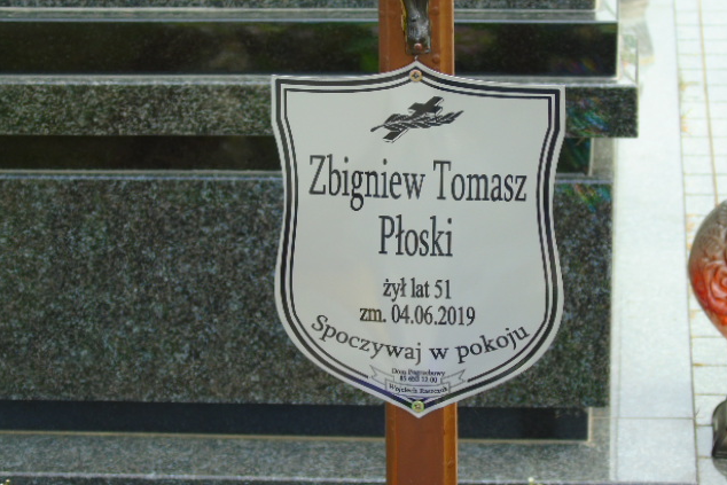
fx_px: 3009
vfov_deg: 9.2
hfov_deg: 13.8
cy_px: 247
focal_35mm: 149
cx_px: 365
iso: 80
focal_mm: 25
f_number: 4.7
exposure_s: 1/160
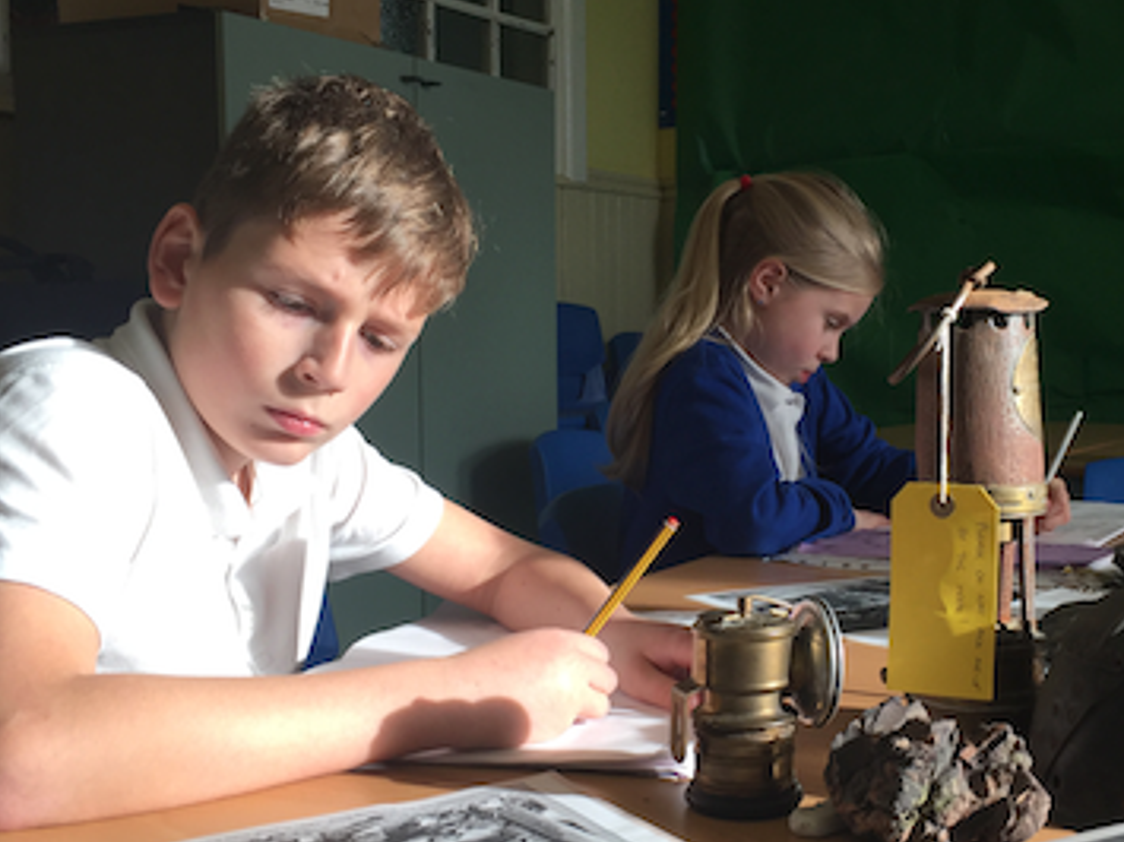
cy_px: 465
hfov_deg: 38.6
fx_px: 1591
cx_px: 725
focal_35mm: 49
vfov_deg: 29.6
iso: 32
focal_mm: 4.15
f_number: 2.2
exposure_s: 1/150
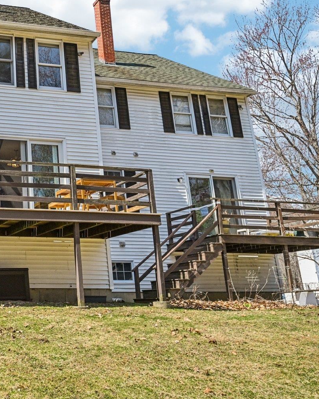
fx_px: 496
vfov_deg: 43.5
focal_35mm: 42
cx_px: -21
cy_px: 148
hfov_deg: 32.0
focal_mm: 22
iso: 400
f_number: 8
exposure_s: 1/500
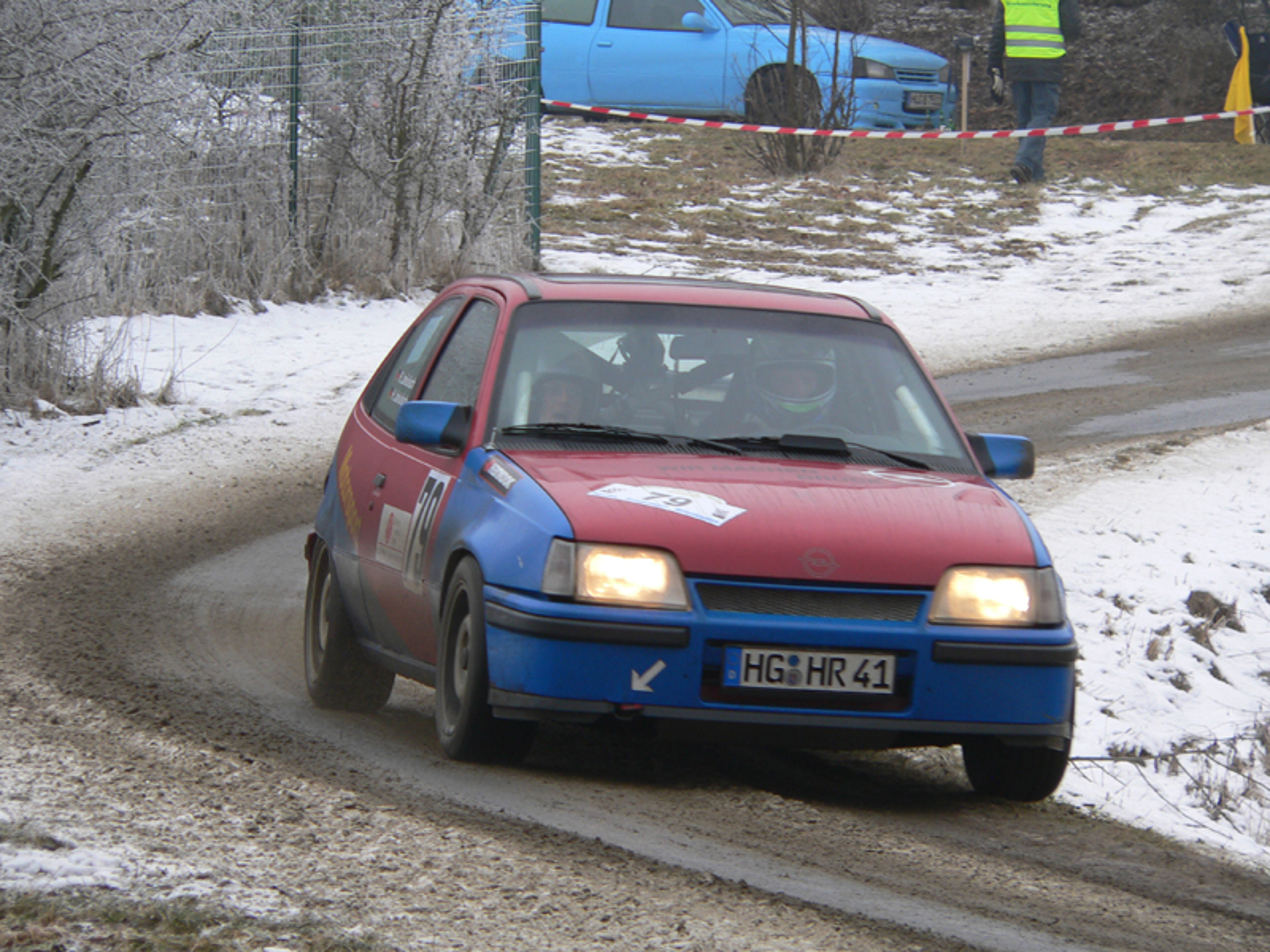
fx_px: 10860
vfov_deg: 5.0
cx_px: 635
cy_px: 476
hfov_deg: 6.7
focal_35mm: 296
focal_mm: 49.2
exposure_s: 1/160
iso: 80
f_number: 4
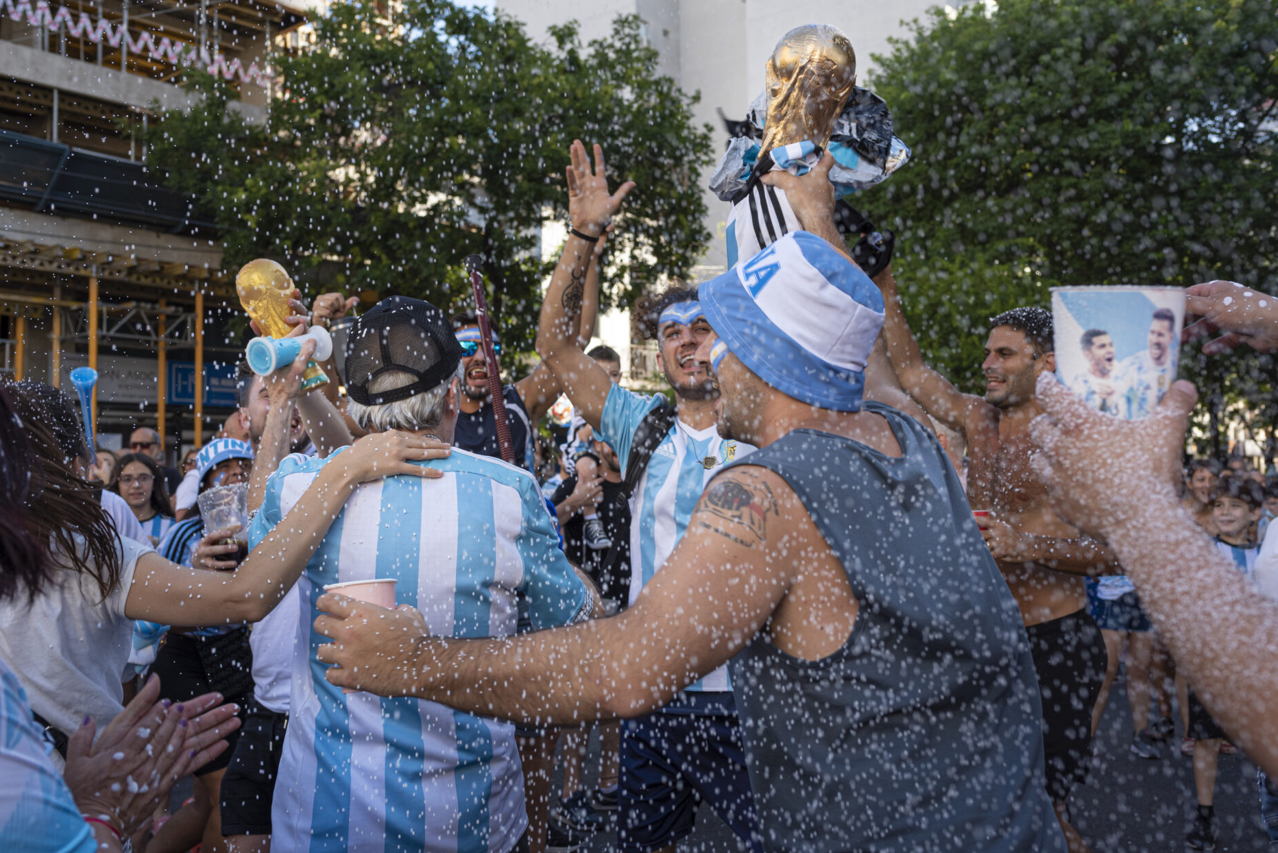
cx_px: 643
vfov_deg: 36.9
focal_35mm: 36
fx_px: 1278
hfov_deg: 53.1
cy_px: 419
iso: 400
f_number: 5.6
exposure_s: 1/500
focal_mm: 35
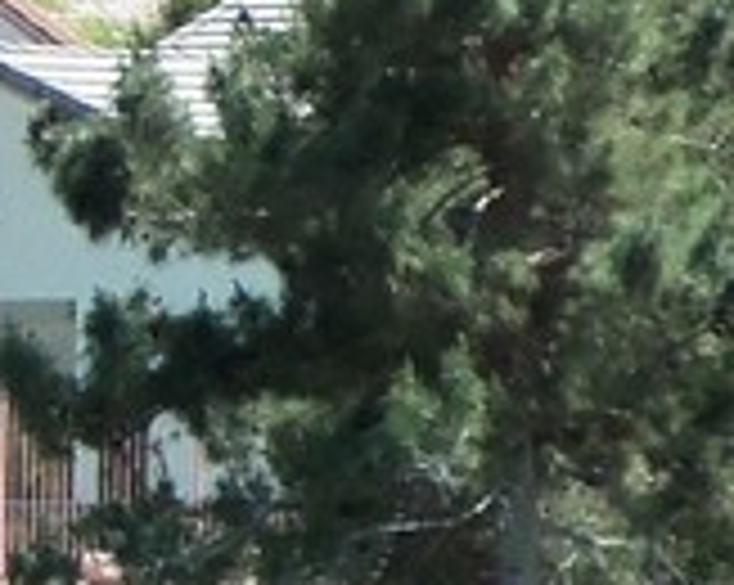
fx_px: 26558
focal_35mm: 1224
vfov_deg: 1.3
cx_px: -1891
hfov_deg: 1.6
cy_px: 738
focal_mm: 30.5
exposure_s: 1/250
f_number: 5.1
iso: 80
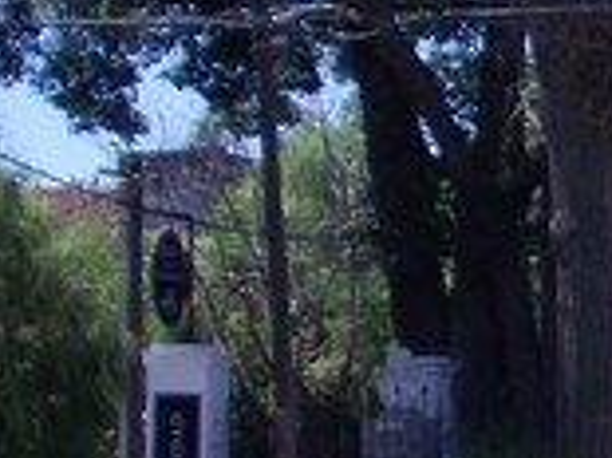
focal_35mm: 212
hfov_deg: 8.6
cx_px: 1382
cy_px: 292
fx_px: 3745
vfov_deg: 7.0
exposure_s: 1/200
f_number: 6.5
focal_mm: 6.1
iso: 80
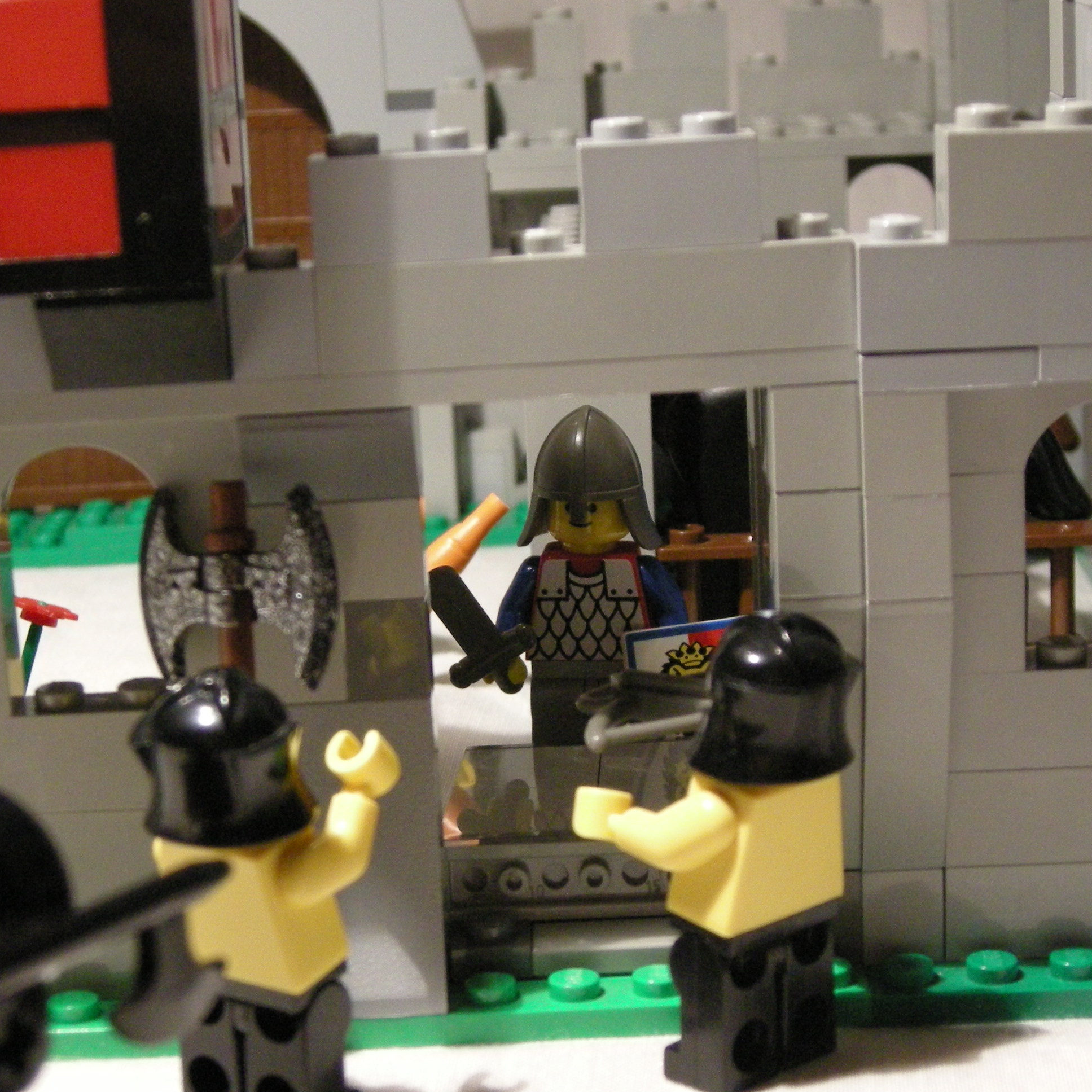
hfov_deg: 21.7
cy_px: 604
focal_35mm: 80
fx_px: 2855
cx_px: 559
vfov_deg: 21.6
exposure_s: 1/32.7
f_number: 3.1
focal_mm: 10.1
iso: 400
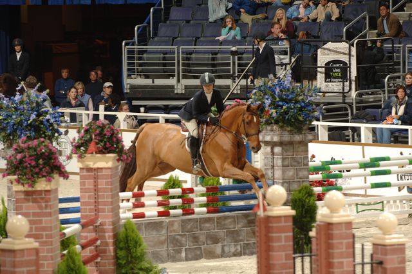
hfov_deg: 6.9
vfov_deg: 4.6
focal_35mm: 300
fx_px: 3429
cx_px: 206
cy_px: 137
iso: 200
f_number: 4.5
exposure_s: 1/250
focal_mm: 200
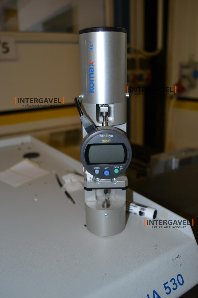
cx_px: 99
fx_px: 272
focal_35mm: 33
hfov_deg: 40.0
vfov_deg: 57.2
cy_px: 149
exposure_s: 1/60
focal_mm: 22
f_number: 3.8
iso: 250
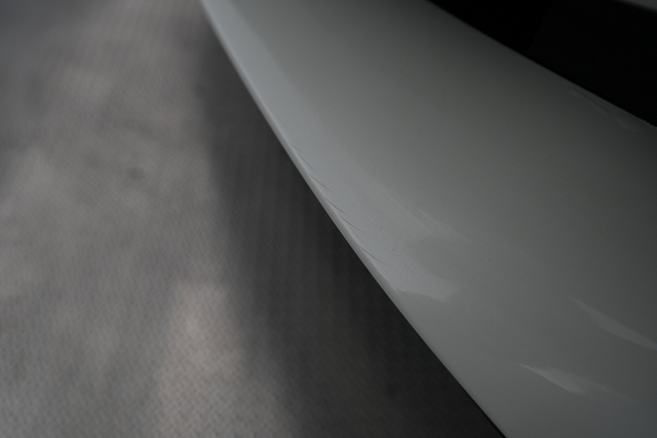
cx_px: 328
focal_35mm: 28
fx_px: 511
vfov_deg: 46.4
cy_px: 219
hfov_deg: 65.5
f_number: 5
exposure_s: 1/100
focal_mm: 28
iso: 1000
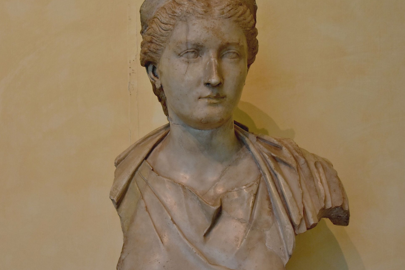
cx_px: 203
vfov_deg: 25.2
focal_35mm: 54
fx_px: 603
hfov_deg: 37.1
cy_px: 112
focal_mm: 29
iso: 800
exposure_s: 1/125
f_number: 5.6
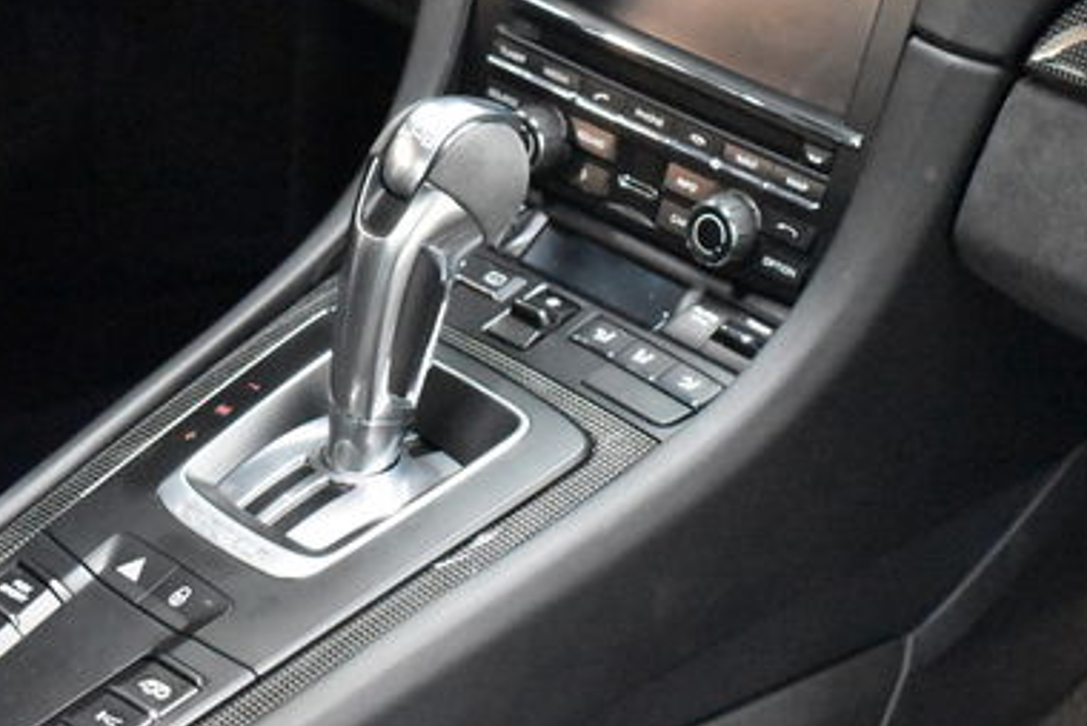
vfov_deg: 12.9
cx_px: 466
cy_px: 280
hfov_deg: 19.2
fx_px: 3203
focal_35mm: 106
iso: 12800
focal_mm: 35
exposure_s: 1/60
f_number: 4.5
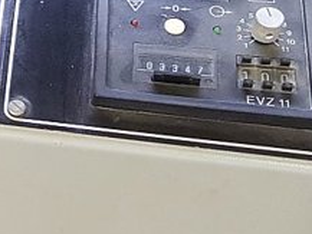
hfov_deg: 16.0
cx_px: -233
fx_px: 956
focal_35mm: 106
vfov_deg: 13.8
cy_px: 5
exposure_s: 1/50
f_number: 1.7
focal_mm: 4.2
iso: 160
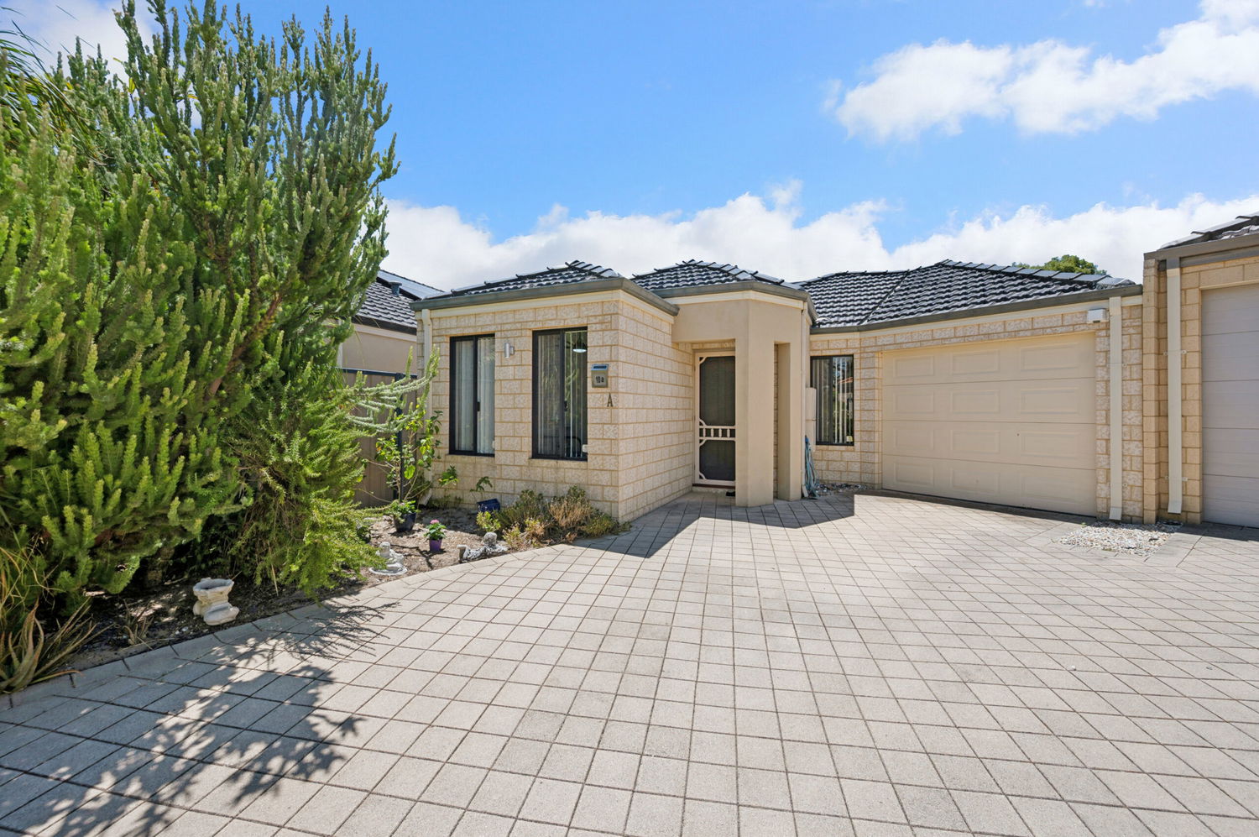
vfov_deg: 81.1
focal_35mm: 14
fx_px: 489
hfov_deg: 104.3
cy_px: 418
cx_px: 630
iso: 100
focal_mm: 14
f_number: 8
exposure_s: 1/400
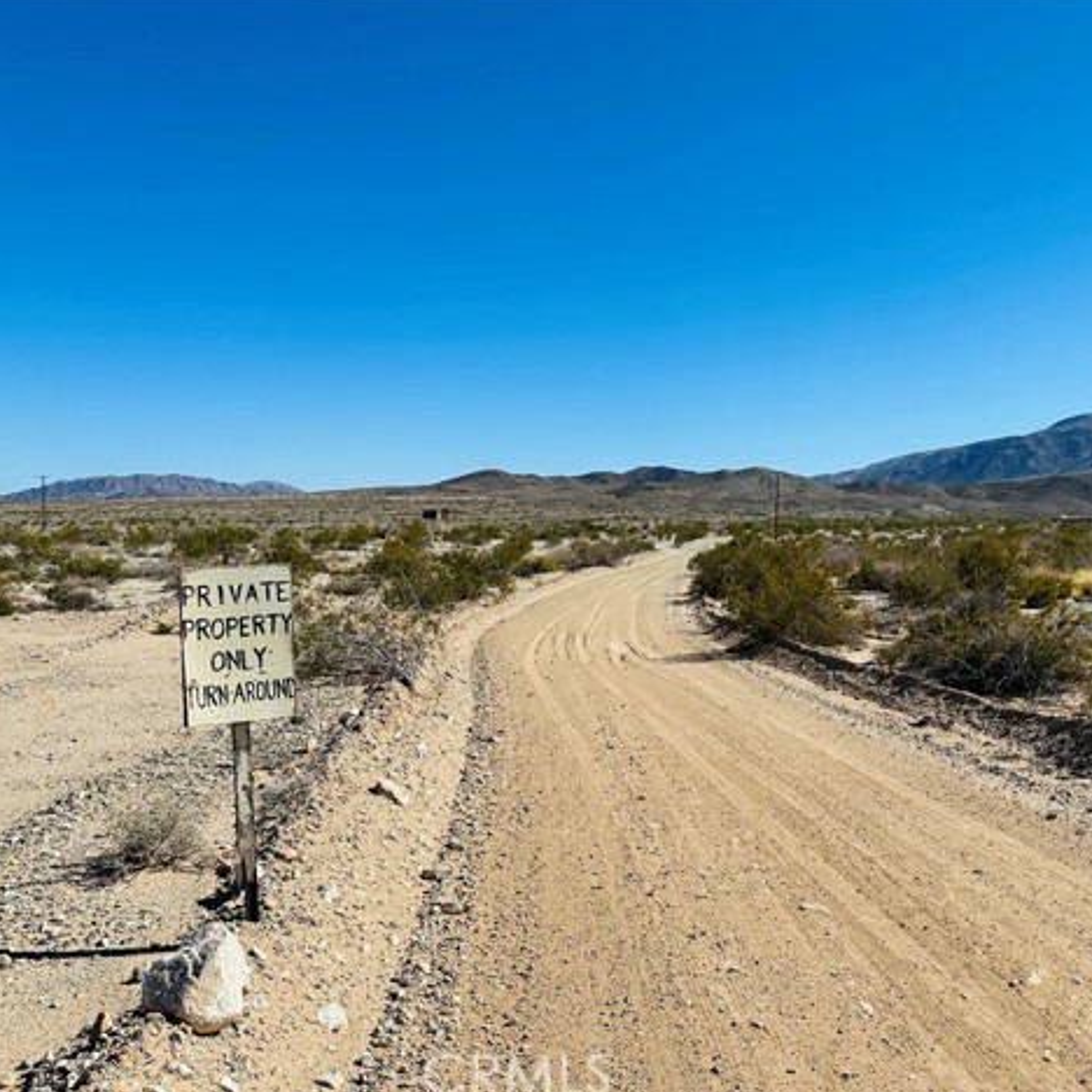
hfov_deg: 55.4
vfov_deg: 55.6
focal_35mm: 29
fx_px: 1035
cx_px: 628
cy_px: 548
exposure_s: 1/8197
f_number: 1.78
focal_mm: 6.86
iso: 80
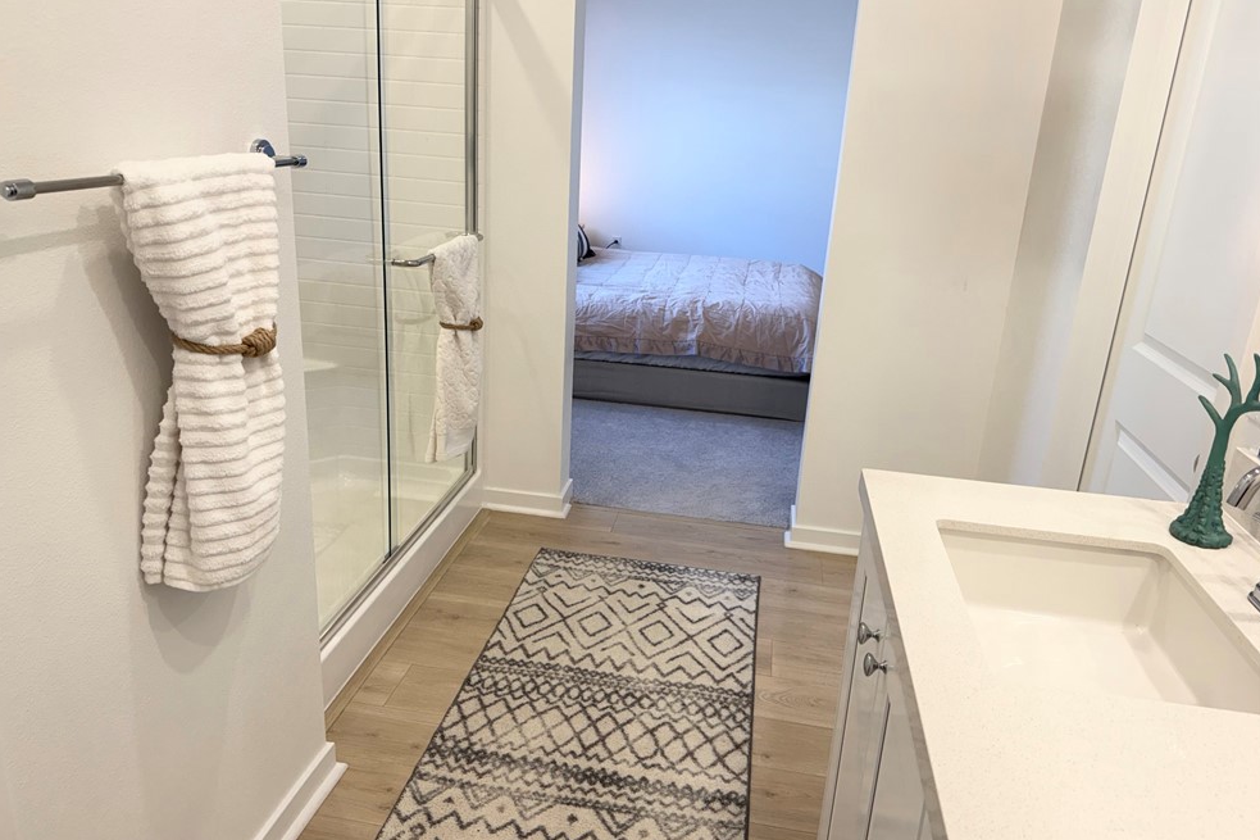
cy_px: 419
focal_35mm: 26
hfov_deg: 69.4
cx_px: 611
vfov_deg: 49.5
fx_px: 910
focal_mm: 6.76
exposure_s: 1/120
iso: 80
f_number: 1.78
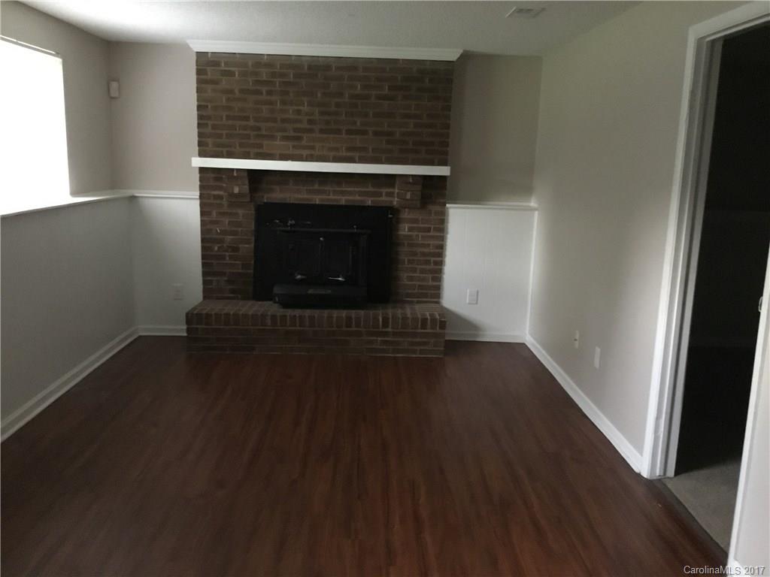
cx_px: 385
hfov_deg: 58.4
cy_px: 288
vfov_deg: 45.4
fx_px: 690
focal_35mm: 31
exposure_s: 1/15
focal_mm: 3.3
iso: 640
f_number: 2.4
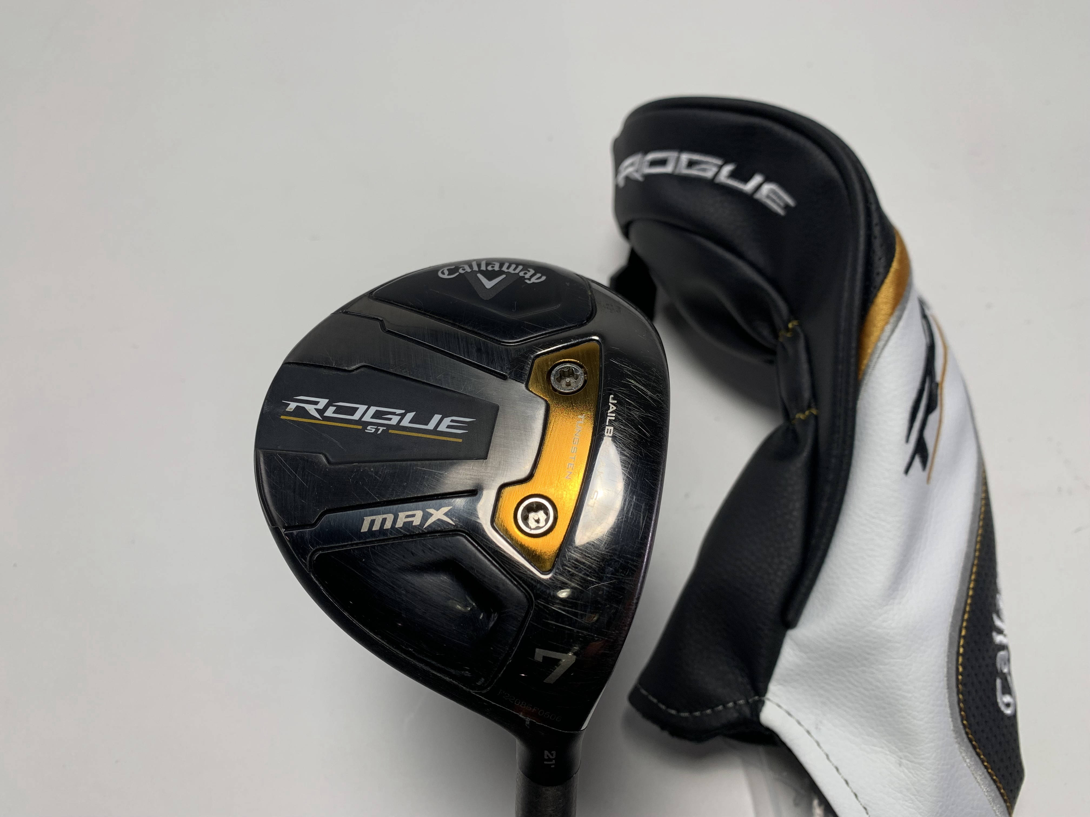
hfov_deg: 67.3
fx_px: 819
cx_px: 545
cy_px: 408
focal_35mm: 26
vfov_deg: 53.1
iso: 25
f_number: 1.8
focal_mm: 4.25
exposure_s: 1/337
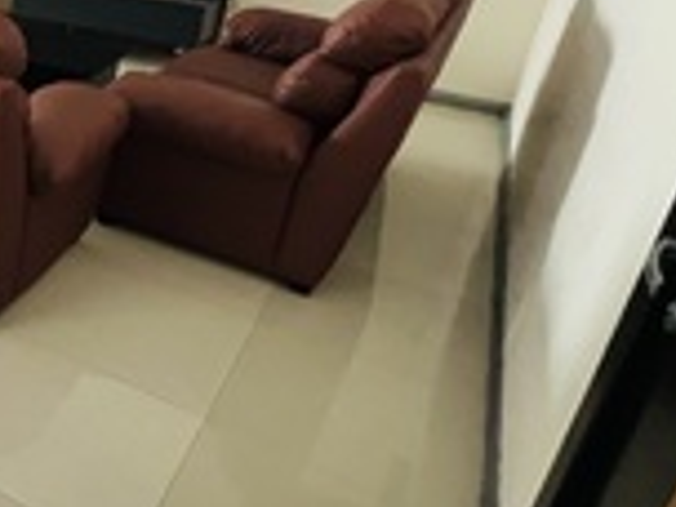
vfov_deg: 35.7
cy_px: 105
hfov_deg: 34.4
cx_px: -198
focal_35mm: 39
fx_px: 762
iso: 640
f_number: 1.8
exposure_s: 1/60
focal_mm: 1.57
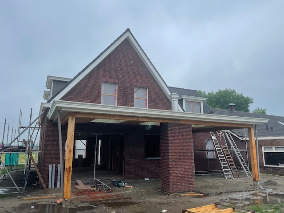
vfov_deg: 53.1
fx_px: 213
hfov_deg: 67.3
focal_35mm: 26
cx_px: 142
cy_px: 106
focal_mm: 4.2
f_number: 1.6
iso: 32
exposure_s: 1/1289
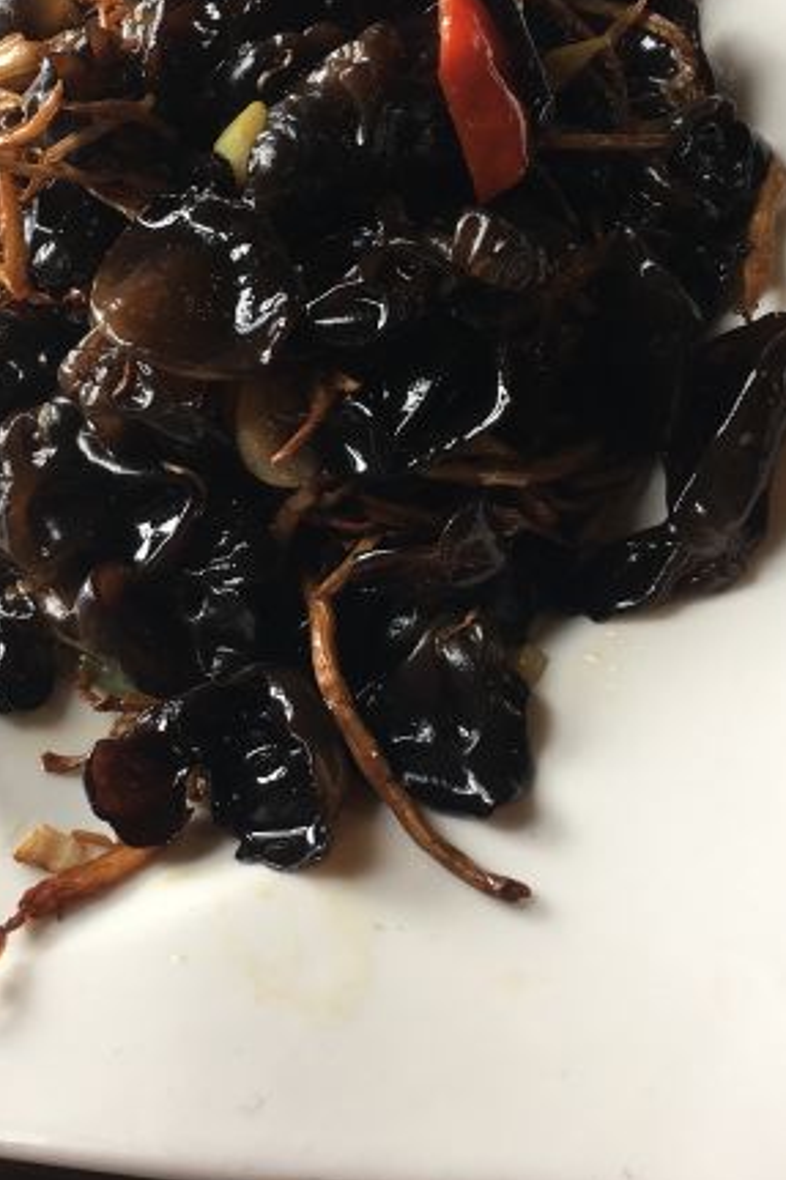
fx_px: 1606
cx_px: 272
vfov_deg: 40.1
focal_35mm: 49
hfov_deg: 27.4
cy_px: 446
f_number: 2.2
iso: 25
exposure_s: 1/50
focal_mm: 4.15
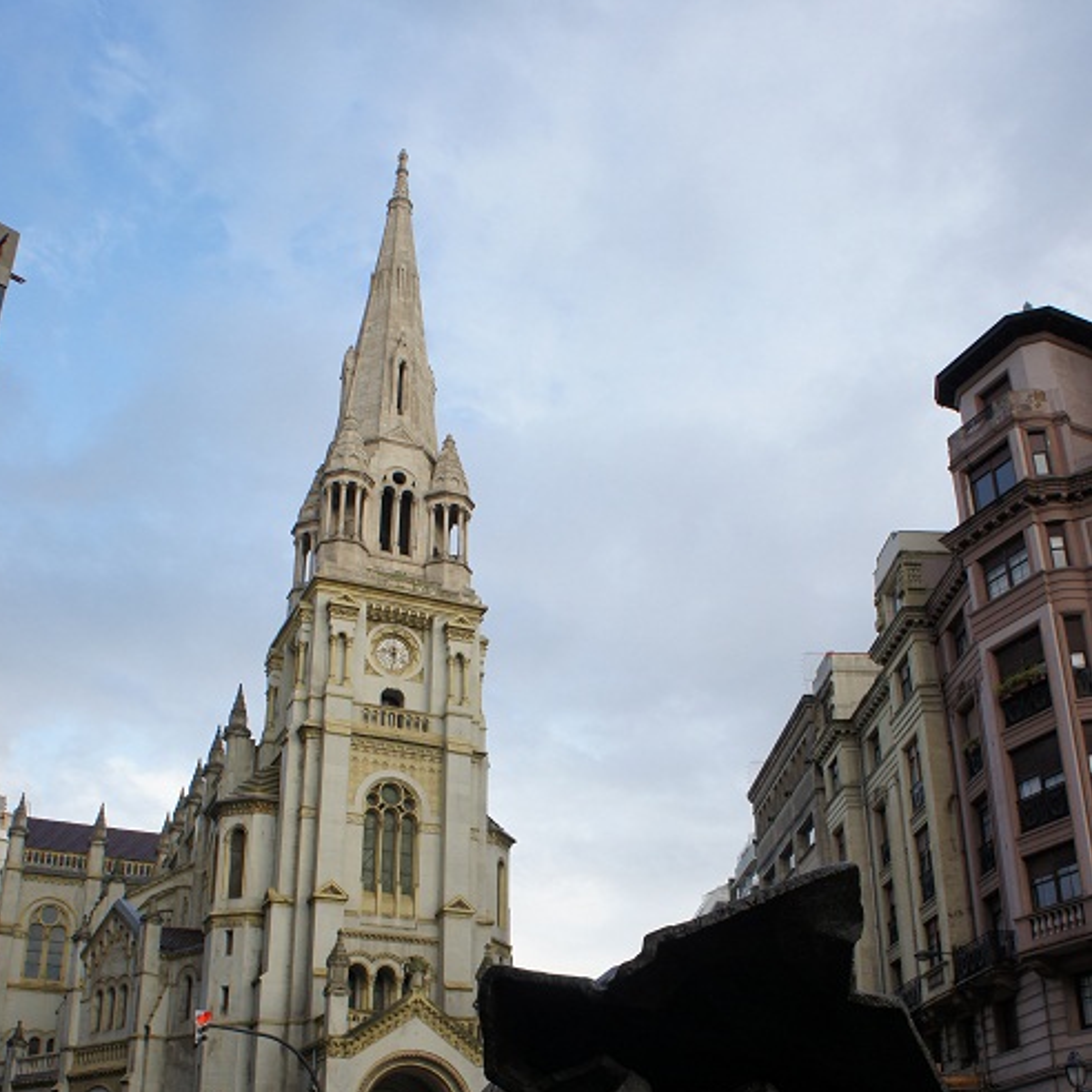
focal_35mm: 35
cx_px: 539
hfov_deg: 47.2
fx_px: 1249
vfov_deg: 46.7
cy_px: 691
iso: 200
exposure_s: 1/125
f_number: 7.1
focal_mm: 18
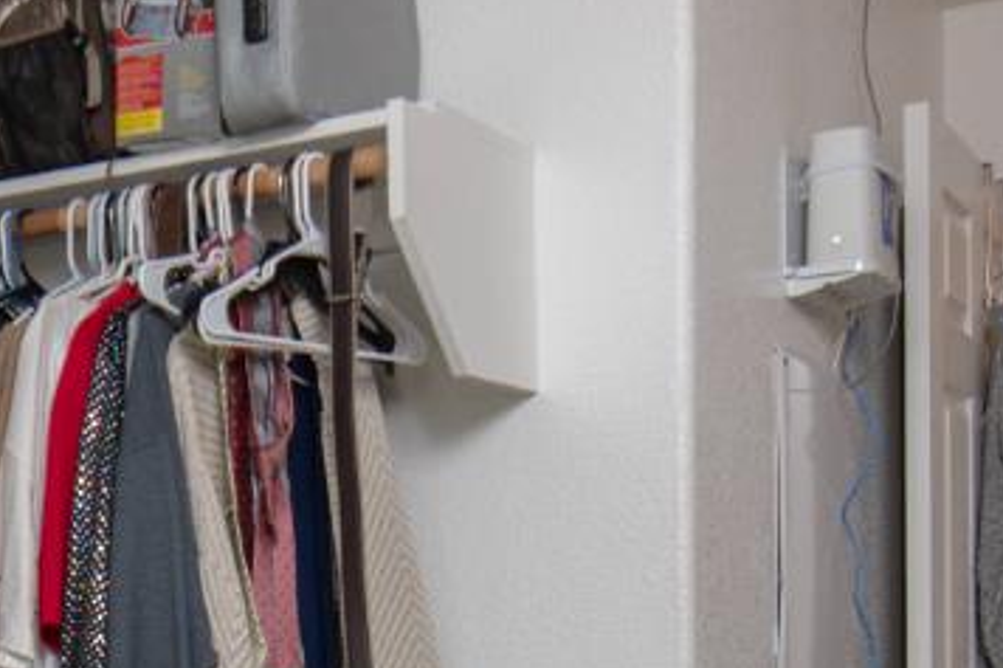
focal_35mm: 59
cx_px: 163
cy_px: 626
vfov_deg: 22.3
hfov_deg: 32.7
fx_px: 1643
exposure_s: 1/3
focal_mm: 14
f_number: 7.1
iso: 200
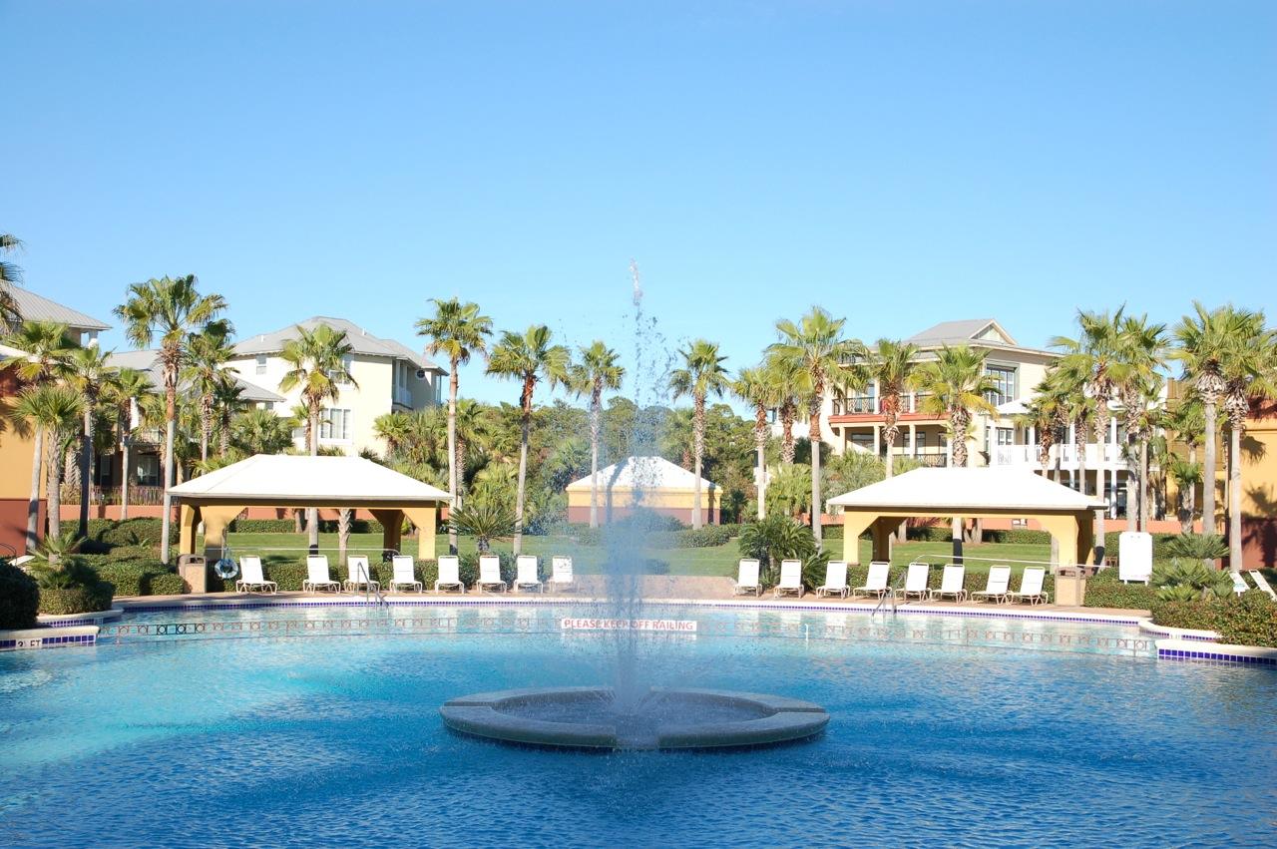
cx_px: 638
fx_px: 1648
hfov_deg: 42.4
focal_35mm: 46
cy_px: 424
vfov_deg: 28.9
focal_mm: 31
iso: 200
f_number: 9
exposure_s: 1/320
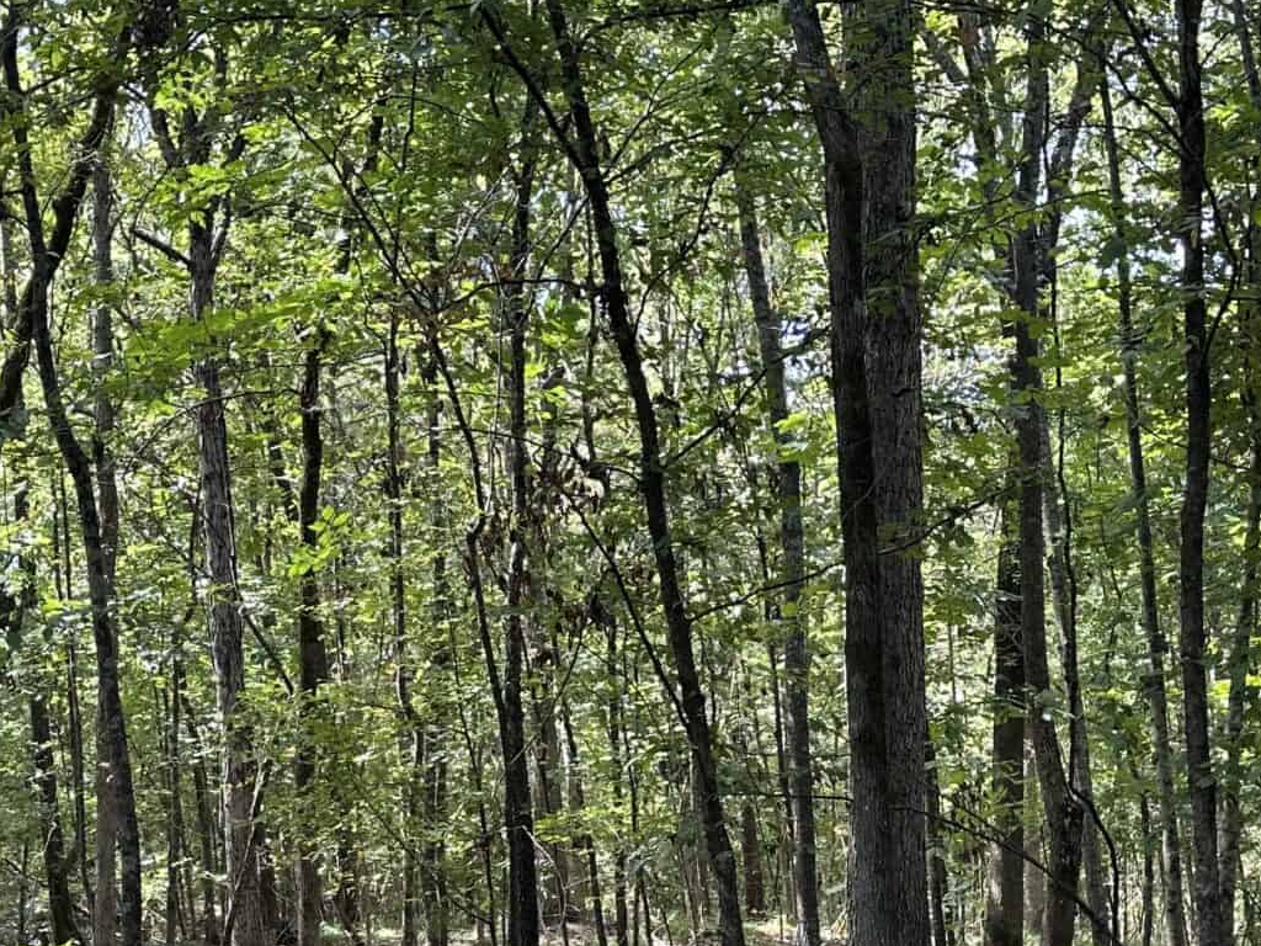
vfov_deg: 23.7
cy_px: 861
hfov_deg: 32.2
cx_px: 590
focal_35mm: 60
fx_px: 2186
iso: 64
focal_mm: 6.86
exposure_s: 1/121
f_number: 1.78
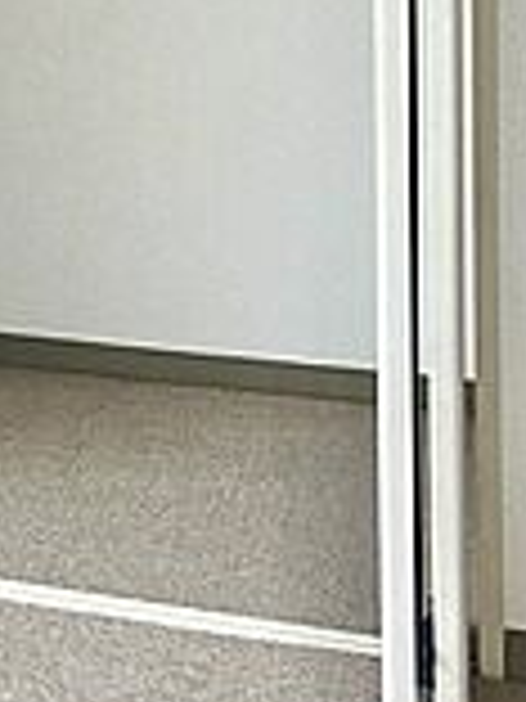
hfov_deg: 16.3
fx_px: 1742
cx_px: -135
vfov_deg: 20.5
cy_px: -238
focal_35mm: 86
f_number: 1.8
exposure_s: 1/60
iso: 125
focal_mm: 3.99
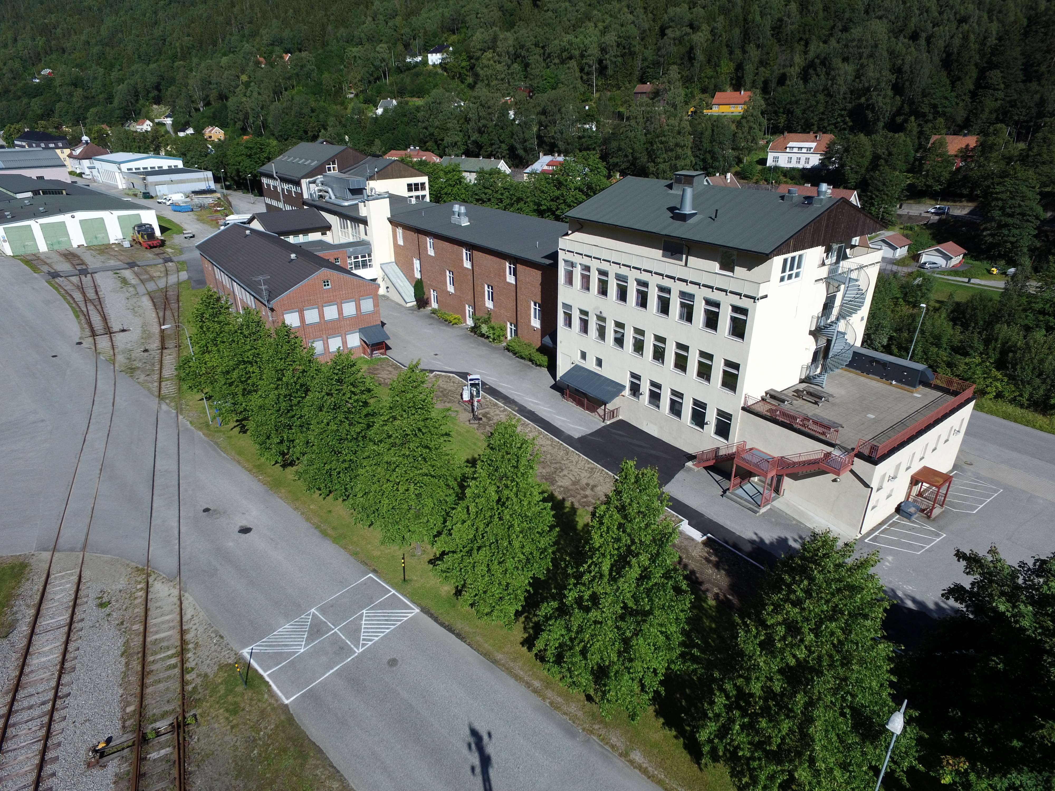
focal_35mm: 20
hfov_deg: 81.7
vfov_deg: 66.0
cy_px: 396
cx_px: 528
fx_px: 610
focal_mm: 3.61
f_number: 2.8
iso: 100
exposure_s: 1/189
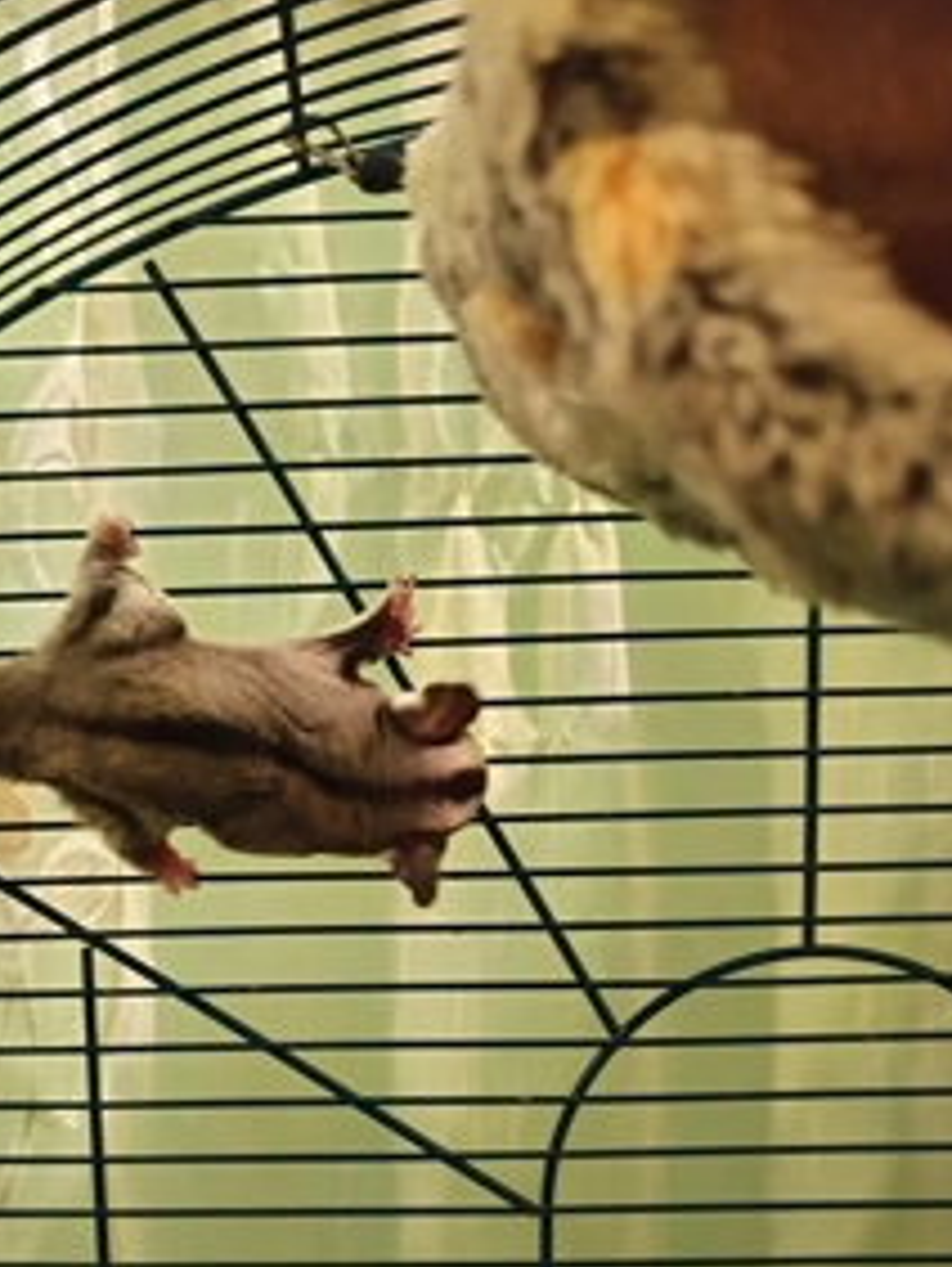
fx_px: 1245
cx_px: 314
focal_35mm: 34
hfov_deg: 41.3
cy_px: 840
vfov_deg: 52.9
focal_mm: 5.31
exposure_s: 1/10
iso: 7709
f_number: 1.7
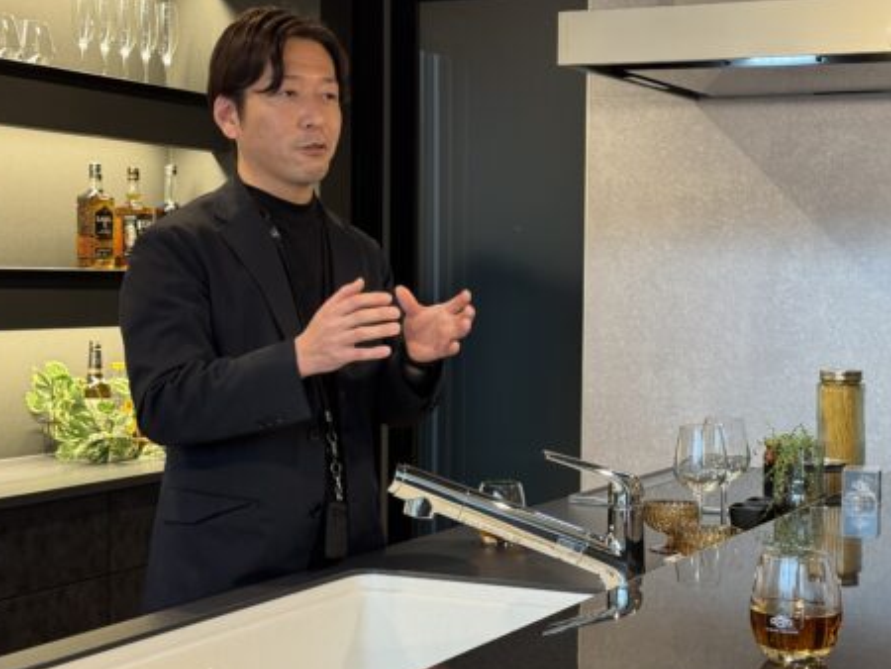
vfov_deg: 23.0
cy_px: 346
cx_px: 568
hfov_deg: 30.1
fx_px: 1648
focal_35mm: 64
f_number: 1.78
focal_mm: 6.76
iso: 200
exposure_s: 1/50
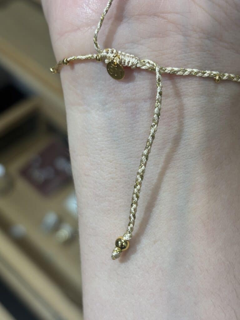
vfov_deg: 36.8
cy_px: 160
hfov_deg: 28.0
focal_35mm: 52
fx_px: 481
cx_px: 120
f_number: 1.6
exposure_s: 1/100
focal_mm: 5.96
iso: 50
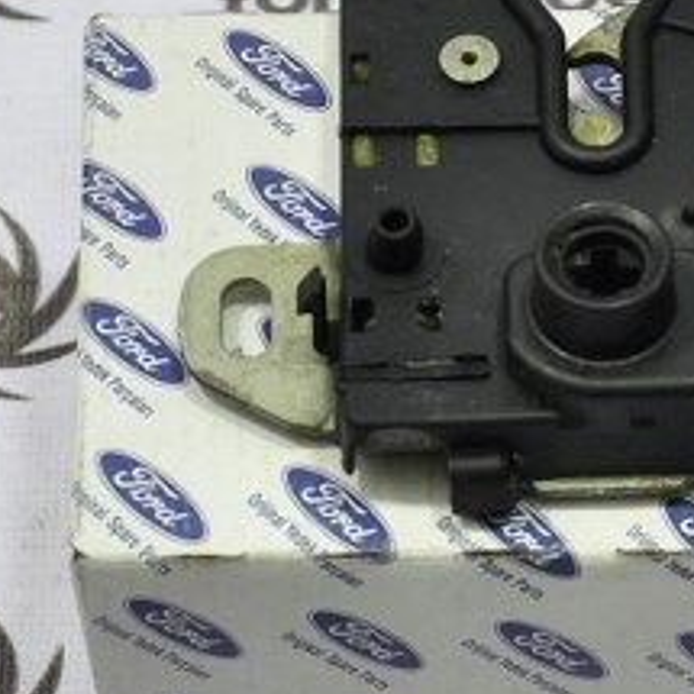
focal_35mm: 256
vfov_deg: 6.8
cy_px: 513
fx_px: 5807
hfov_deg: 6.8
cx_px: 633
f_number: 4.8
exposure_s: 1/40
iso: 280
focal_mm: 48
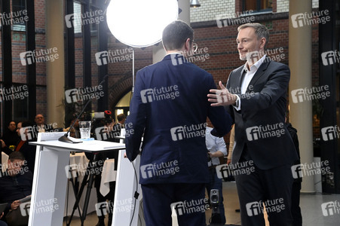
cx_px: 170
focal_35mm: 62
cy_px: 113
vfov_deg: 21.9
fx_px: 585
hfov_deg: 32.4
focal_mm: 62
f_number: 5.6
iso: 8000
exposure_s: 1/400
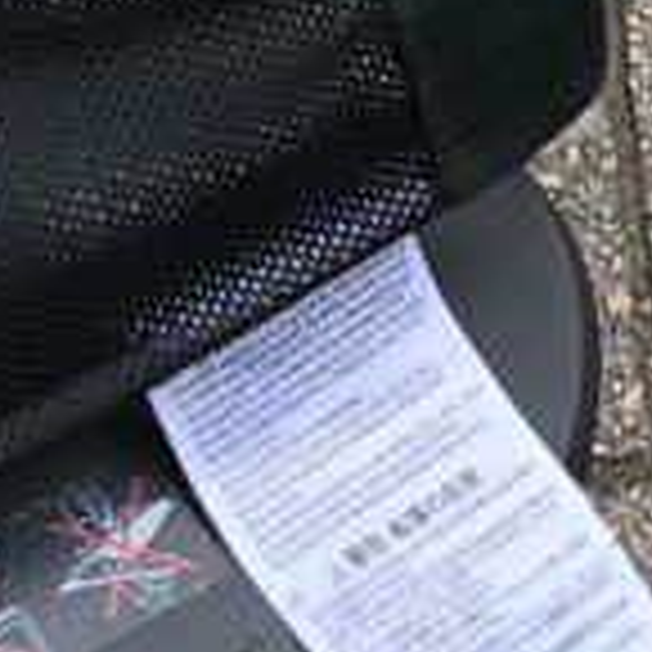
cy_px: -710
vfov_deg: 9.3
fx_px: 3729
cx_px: -315
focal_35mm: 175
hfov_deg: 9.7
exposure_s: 1/120
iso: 32
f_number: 1.8
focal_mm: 3.99
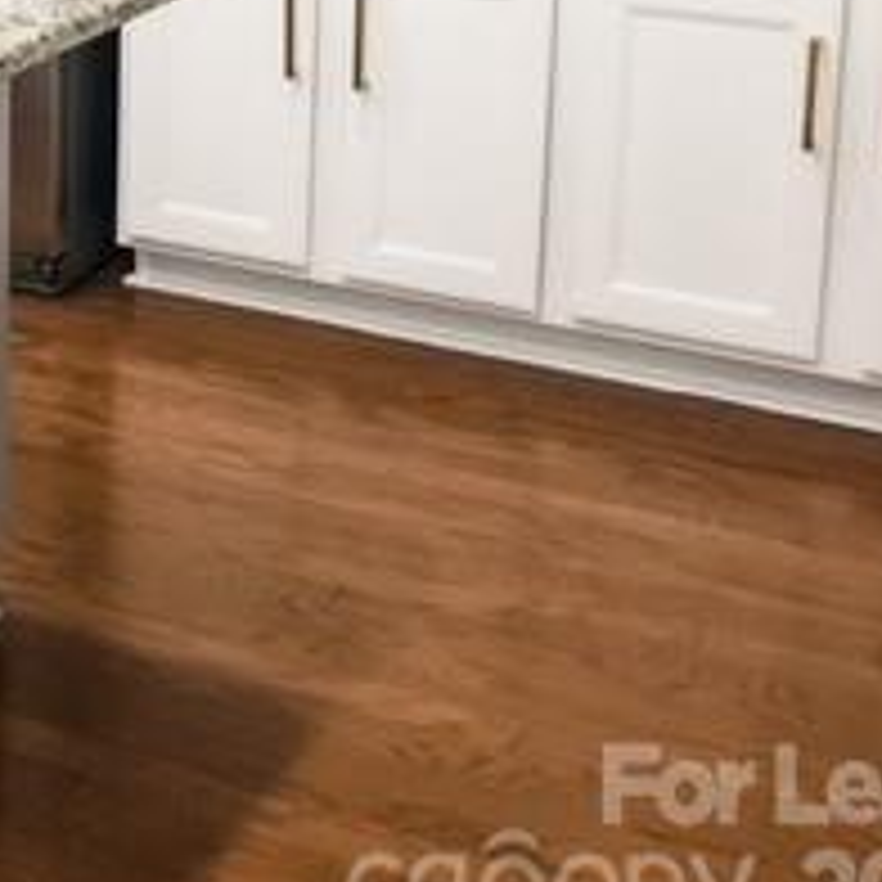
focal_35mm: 81
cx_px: -297
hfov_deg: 19.5
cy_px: -72
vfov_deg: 20.5
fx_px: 2335
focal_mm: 3.99
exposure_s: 1/25
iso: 40
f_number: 1.8
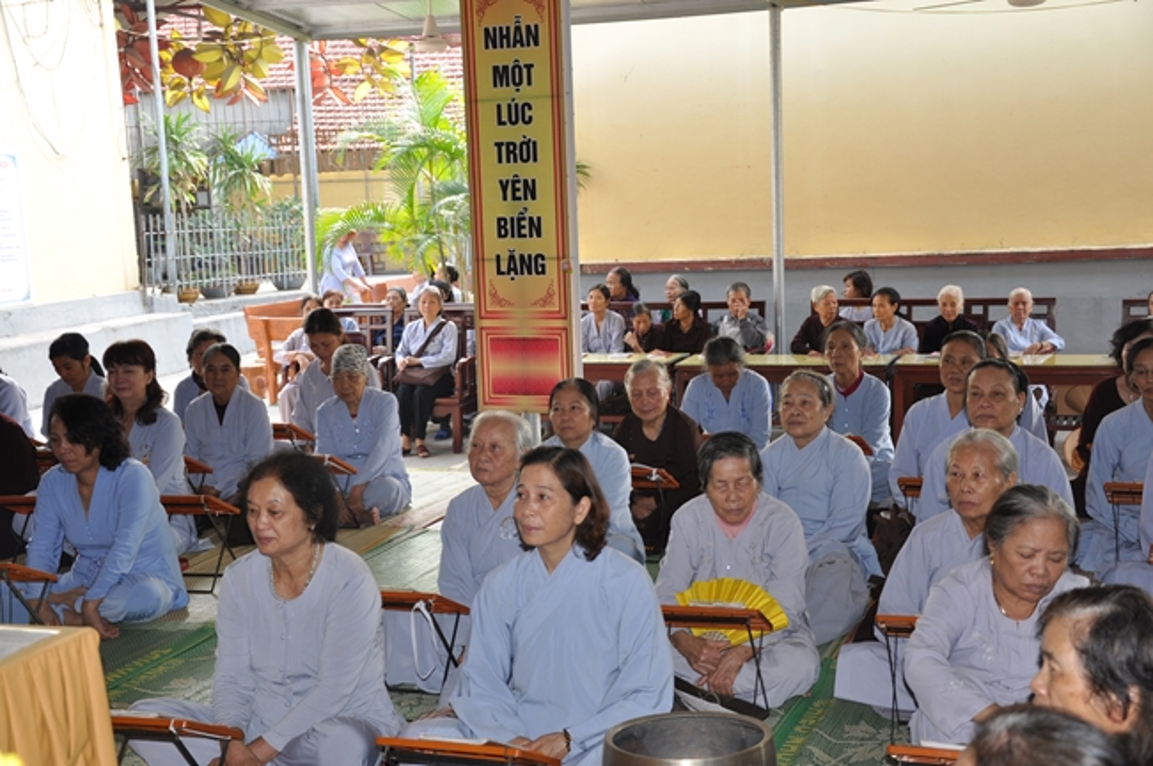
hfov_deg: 37.9
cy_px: 383
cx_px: 576
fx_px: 1680
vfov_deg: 25.7
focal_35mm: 52
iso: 200
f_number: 4.5
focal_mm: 35
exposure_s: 1/60
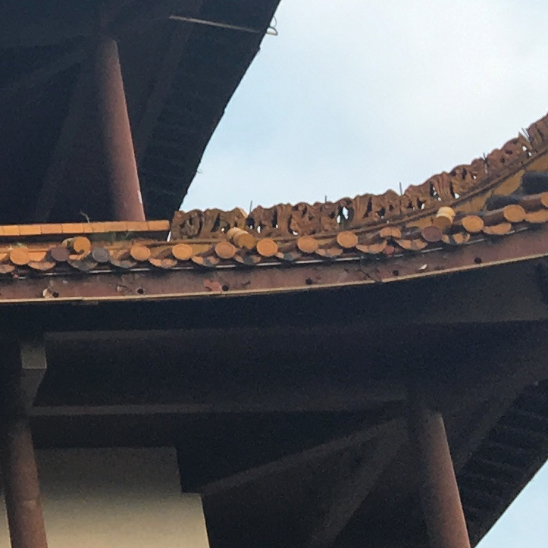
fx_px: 2561
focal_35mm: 143
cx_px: -694
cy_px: 351
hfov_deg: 10.7
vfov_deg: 12.2
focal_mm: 4.15
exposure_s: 1/240
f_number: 2.2
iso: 25
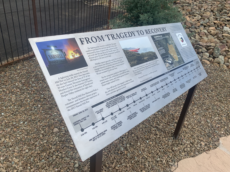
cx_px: 115
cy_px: 86
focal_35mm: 26
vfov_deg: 53.1
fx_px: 173
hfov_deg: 67.3
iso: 25
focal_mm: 4.25
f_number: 1.8
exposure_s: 1/2114
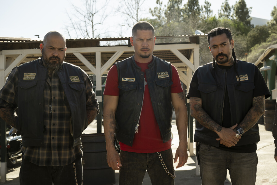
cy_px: 92
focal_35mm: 48
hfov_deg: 41.1
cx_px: 138
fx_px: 369
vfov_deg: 28.1
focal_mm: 48
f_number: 6.3
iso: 200
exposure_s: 1/500
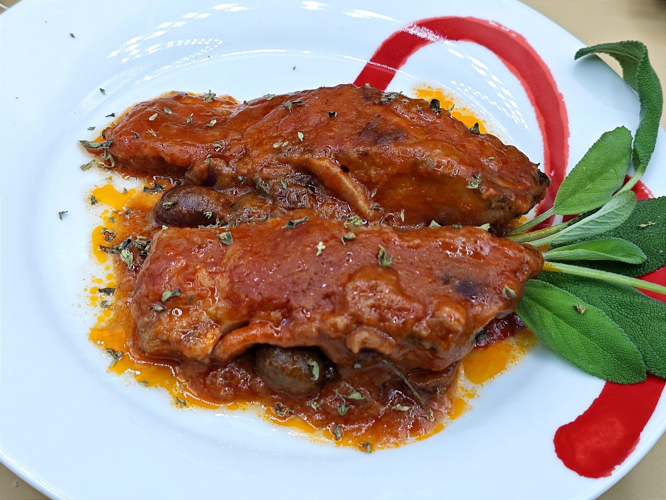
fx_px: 885
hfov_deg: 41.2
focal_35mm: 46
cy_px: 250
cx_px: 333
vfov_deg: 31.5
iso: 50
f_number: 1.6
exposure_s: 1/436
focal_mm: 6.55
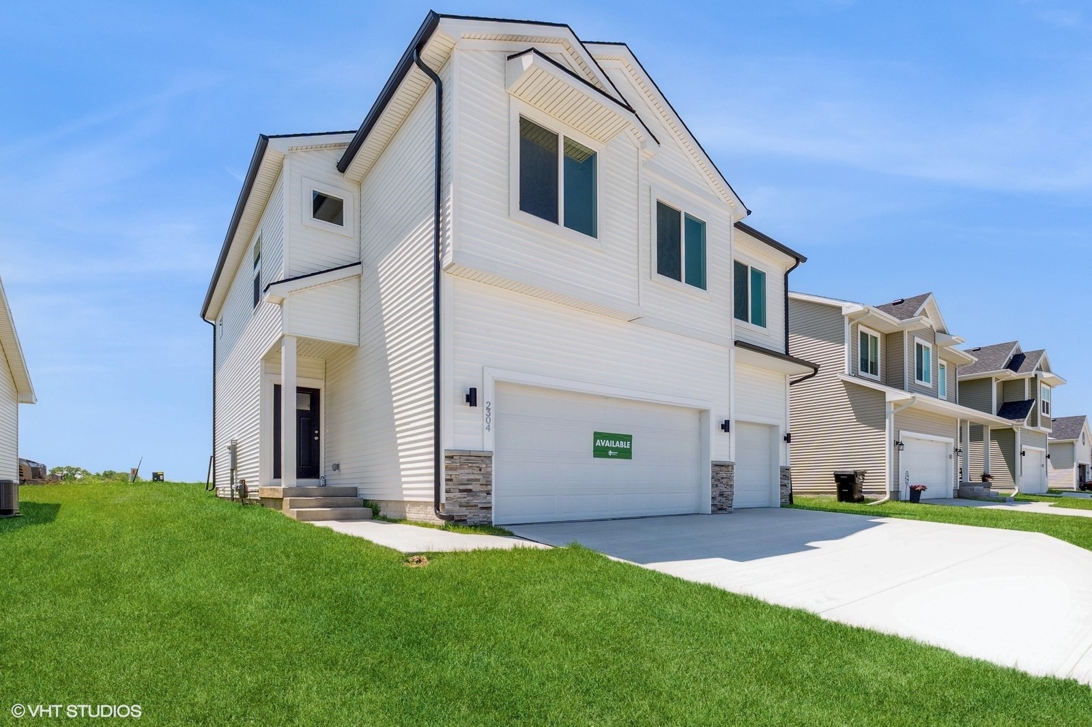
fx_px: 455
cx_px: 546
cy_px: 364
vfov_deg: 77.3
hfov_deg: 100.4
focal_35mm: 15
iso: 200
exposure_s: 1/250
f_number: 8
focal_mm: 10
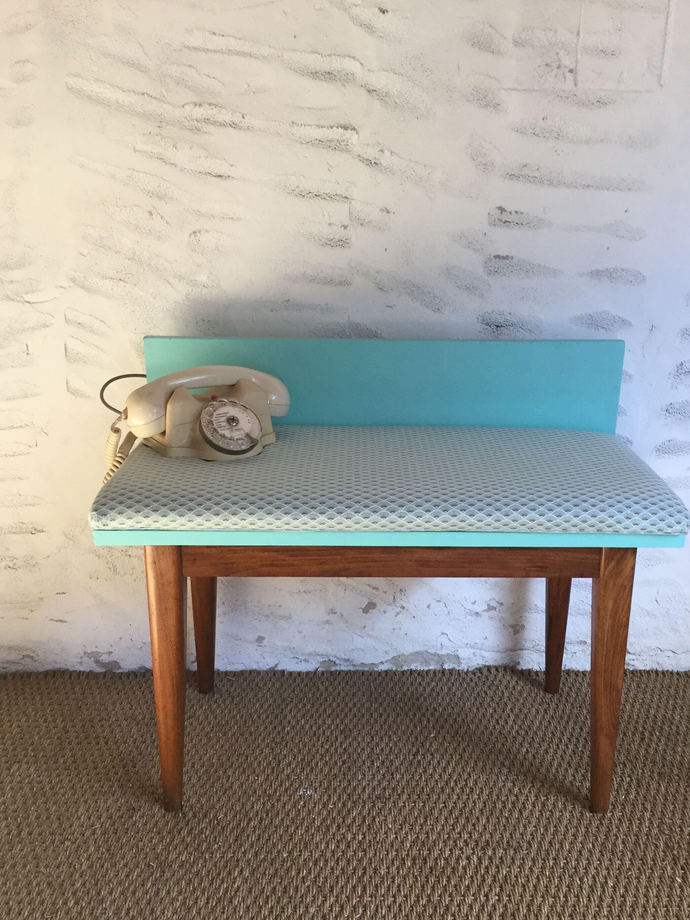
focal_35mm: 37
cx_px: 379
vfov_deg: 49.9
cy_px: 543
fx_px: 983
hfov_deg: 38.6
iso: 32
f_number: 2.4
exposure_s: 1/33
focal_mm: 3.3
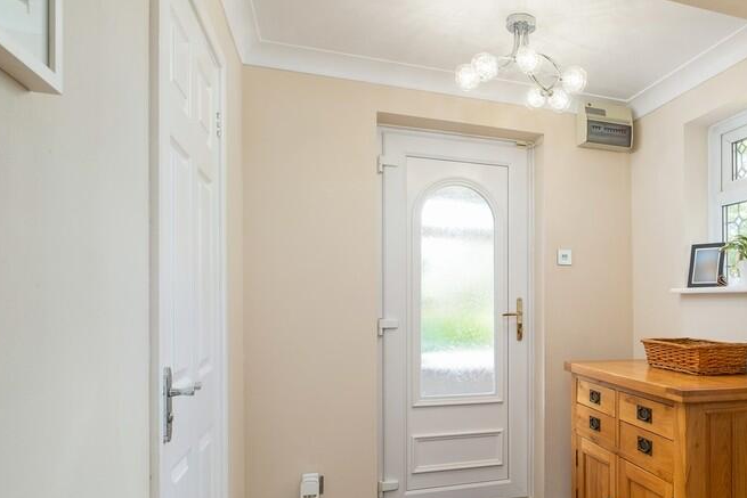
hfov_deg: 68.8
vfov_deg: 50.7
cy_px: 315
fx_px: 519
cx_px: 517
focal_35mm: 25
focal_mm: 10.5
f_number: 7.1
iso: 200
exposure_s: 1/20
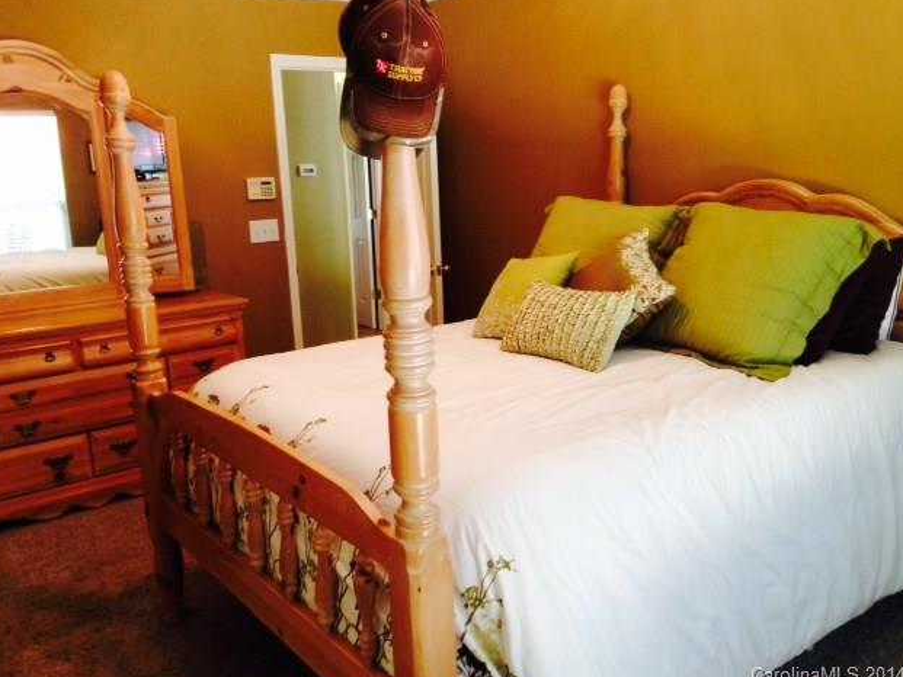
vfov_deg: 41.8
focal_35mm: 34
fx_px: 887
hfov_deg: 53.9
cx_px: 452
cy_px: 340
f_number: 2.4
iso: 100
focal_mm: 4.12
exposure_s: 1/20
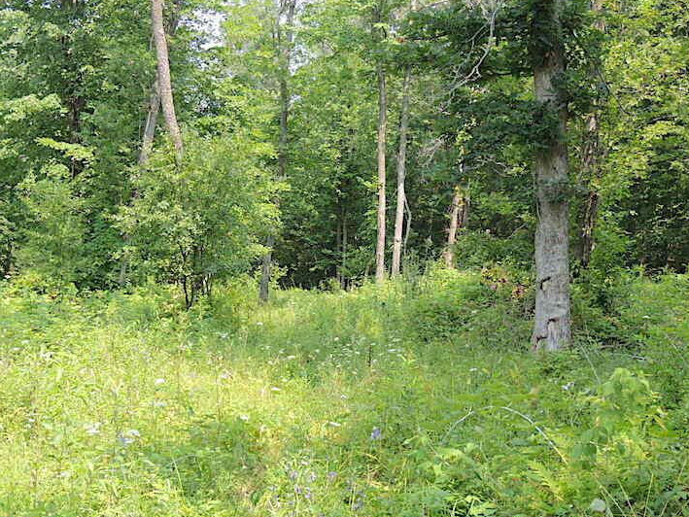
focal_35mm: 53
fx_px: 1055
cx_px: 326
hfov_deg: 36.2
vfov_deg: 27.5
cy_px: 279
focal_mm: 8.3
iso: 100
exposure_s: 1/200
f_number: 3.5
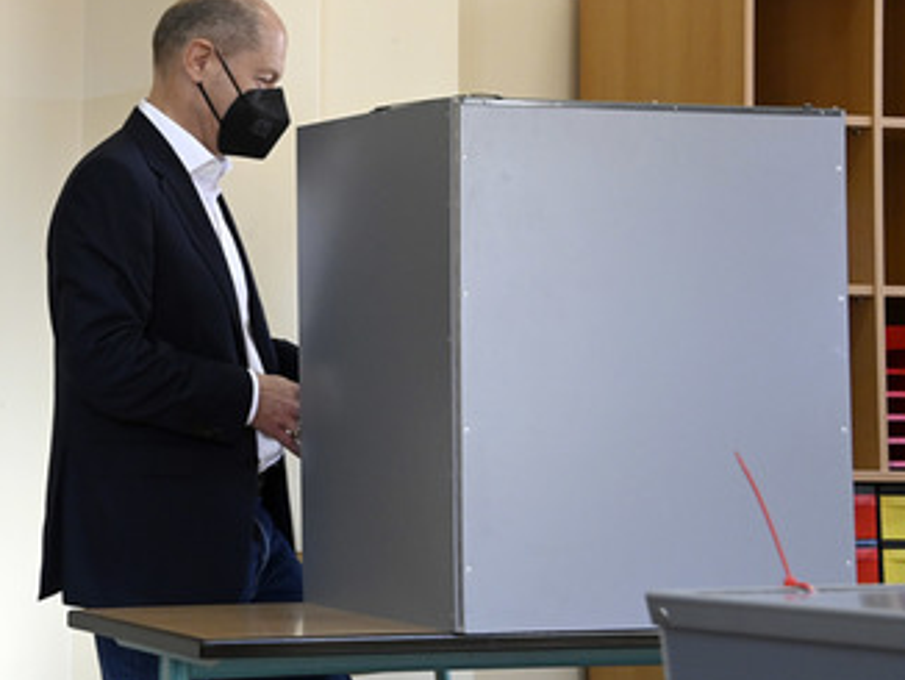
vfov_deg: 15.9
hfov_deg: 21.0
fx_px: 2433
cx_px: 285
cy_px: 291
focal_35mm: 93
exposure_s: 1/200
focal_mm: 70
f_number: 8
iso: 4000
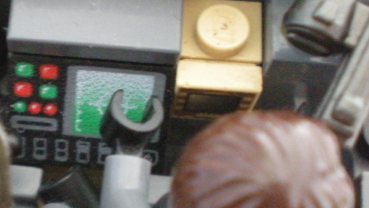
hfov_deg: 24.8
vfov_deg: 14.4
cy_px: 109
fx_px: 822
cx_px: 64
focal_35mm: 84
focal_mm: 7.4
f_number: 3.5
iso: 800
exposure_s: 1/7.2
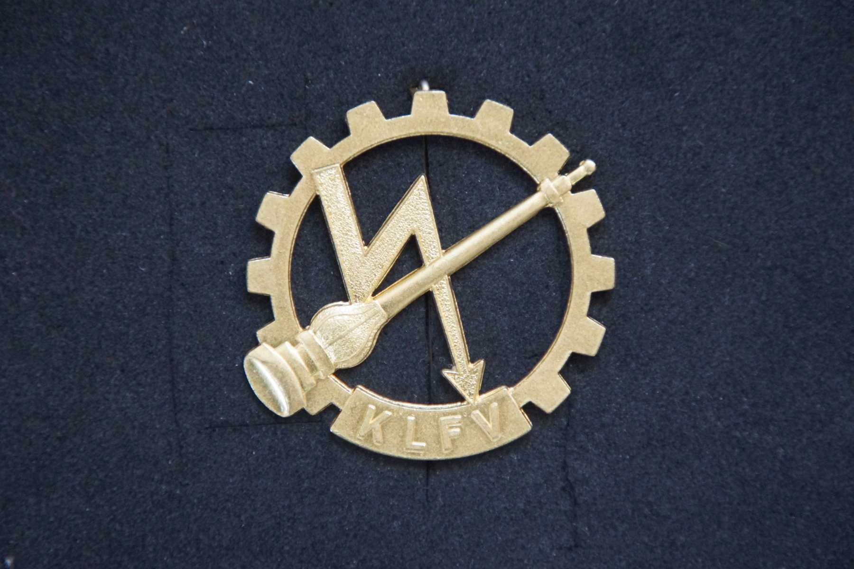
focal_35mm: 300
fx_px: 7116
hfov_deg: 6.9
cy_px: 284
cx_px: 427
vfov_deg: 4.6
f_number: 6.3
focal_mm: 200
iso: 1600
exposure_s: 1/60
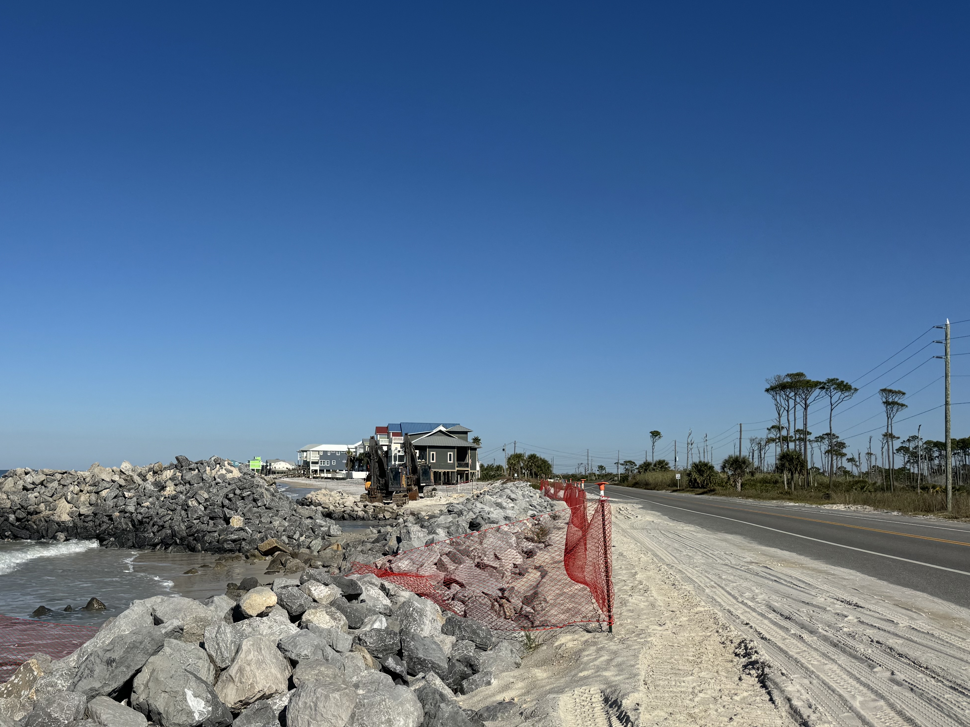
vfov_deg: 40.7
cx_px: 292
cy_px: 387
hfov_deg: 51.2
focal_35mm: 35
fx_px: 981
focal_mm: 6.76
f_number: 1.78
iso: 80
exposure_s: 1/12346
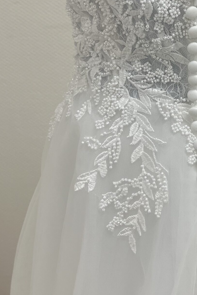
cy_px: 59
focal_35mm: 57
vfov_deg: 34.0
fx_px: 468
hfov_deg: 22.9
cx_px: 194
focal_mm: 5.1
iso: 50
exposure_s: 1/100
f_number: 1.6
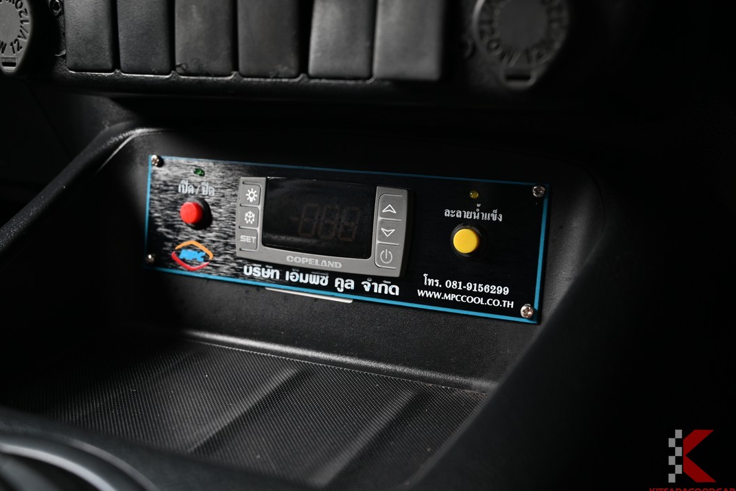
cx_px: 362
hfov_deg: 47.4
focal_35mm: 41
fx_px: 838
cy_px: 250
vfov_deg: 32.6
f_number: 5.6
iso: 280
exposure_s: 1/45
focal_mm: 40
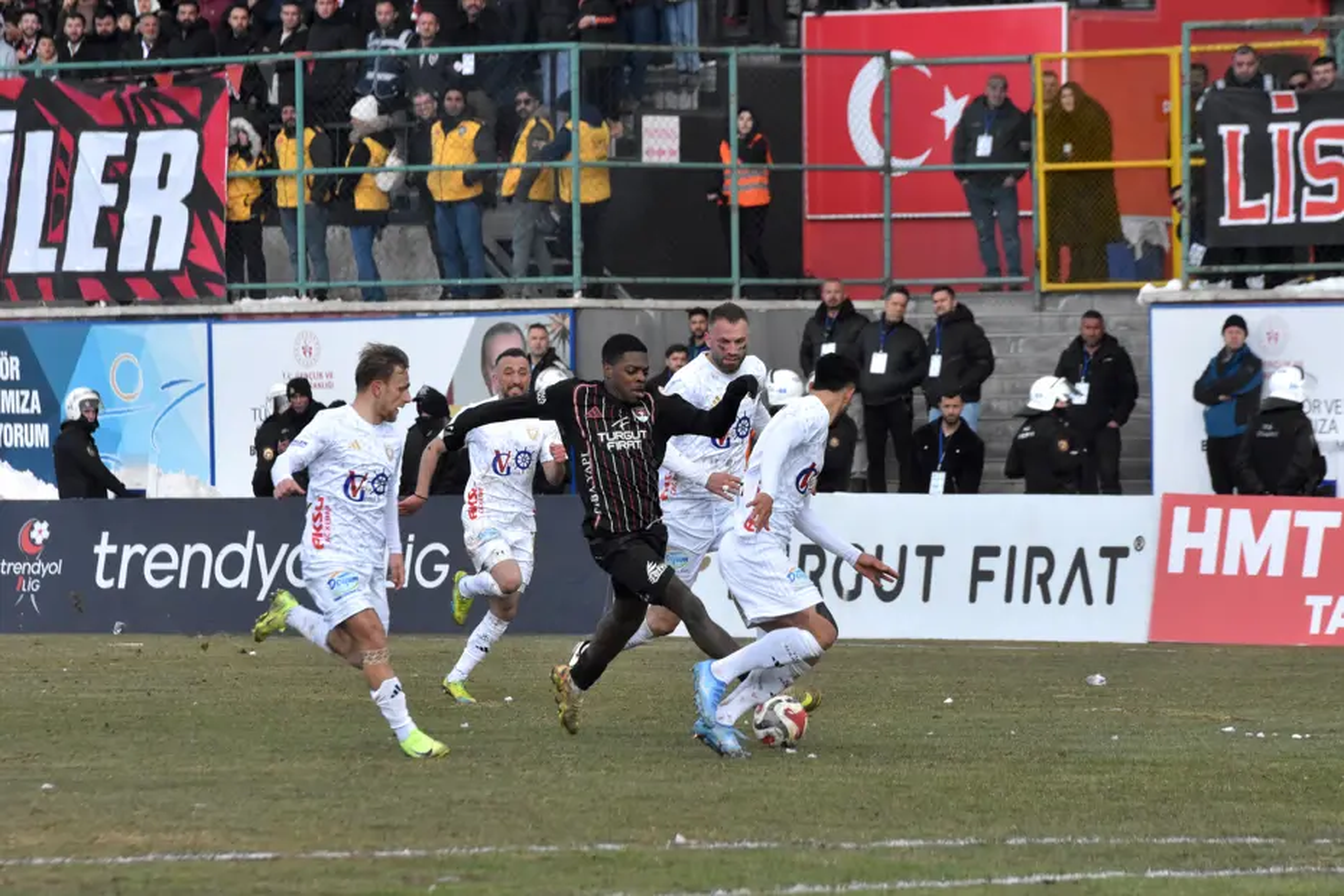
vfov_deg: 4.6
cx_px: 672
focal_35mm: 300
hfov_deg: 6.9
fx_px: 11199
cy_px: 448
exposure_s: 1/6400
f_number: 8
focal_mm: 200
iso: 3200
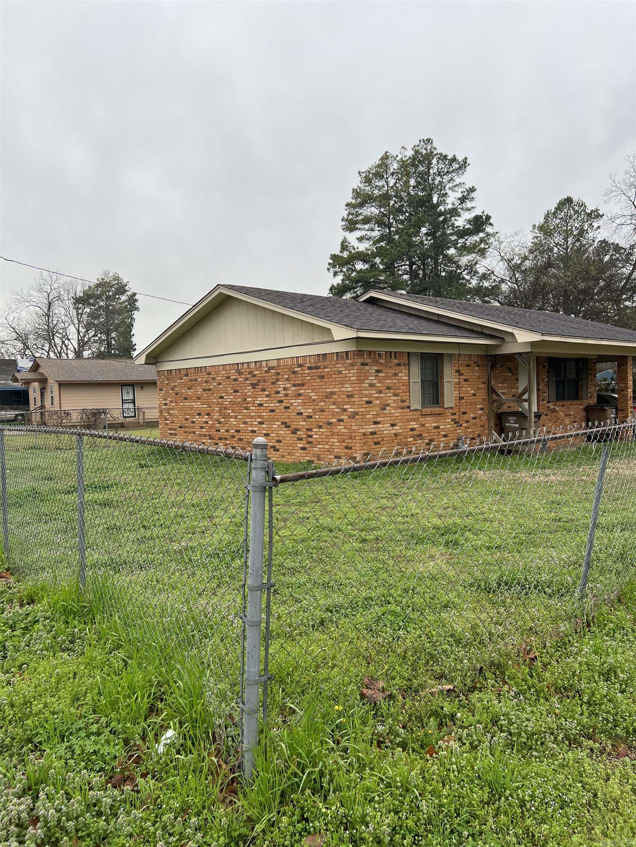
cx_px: 318
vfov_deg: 67.3
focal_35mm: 26
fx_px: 637
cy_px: 424
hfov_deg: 53.1
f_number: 1.5
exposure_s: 1/469
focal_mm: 5.7
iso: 50
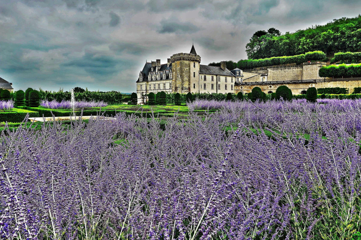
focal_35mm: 32
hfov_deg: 58.8
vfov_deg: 41.0
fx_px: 321
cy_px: 120
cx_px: 180
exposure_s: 1/160
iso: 250
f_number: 13
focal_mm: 32
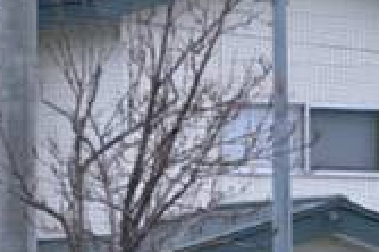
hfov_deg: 3.0
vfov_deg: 2.0
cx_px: 874
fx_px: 7177
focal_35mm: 682
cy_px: 560
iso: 800
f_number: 7.1
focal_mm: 95
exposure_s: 1/2000
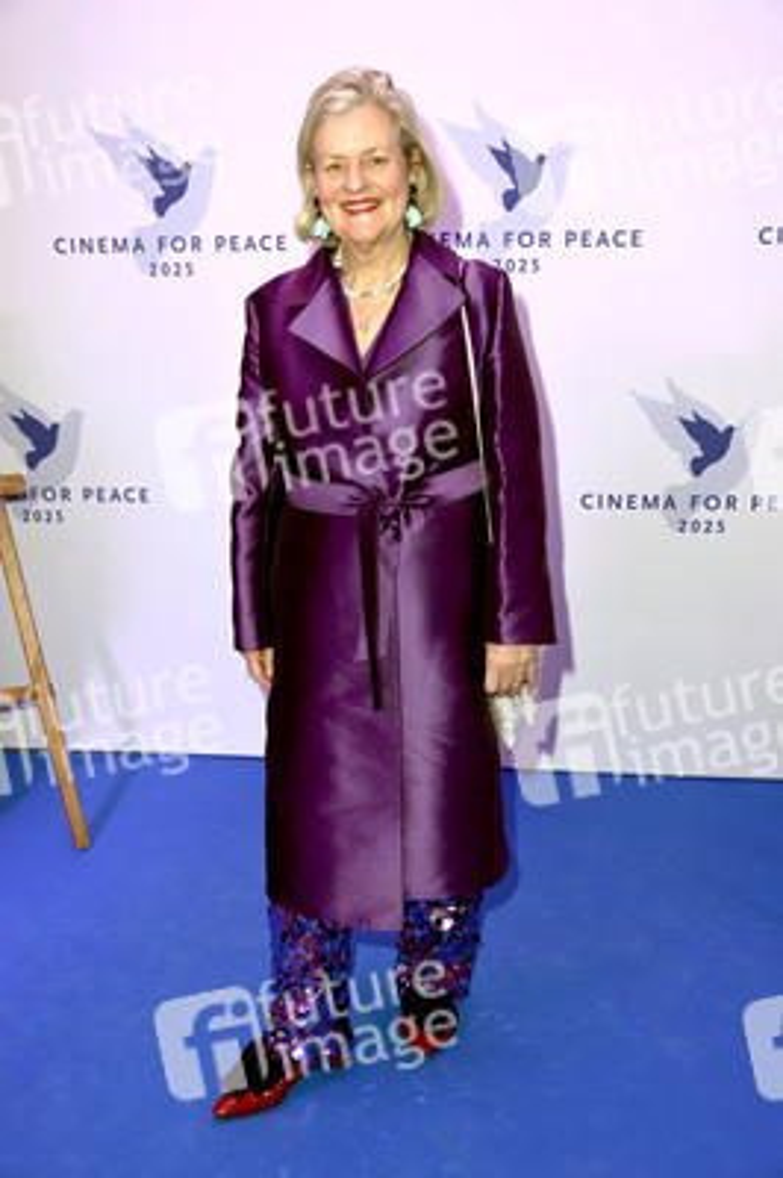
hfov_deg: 33.3
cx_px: 392
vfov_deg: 48.5
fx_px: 1307
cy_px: 589
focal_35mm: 40
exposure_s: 1/250
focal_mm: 40
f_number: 5.6
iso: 500
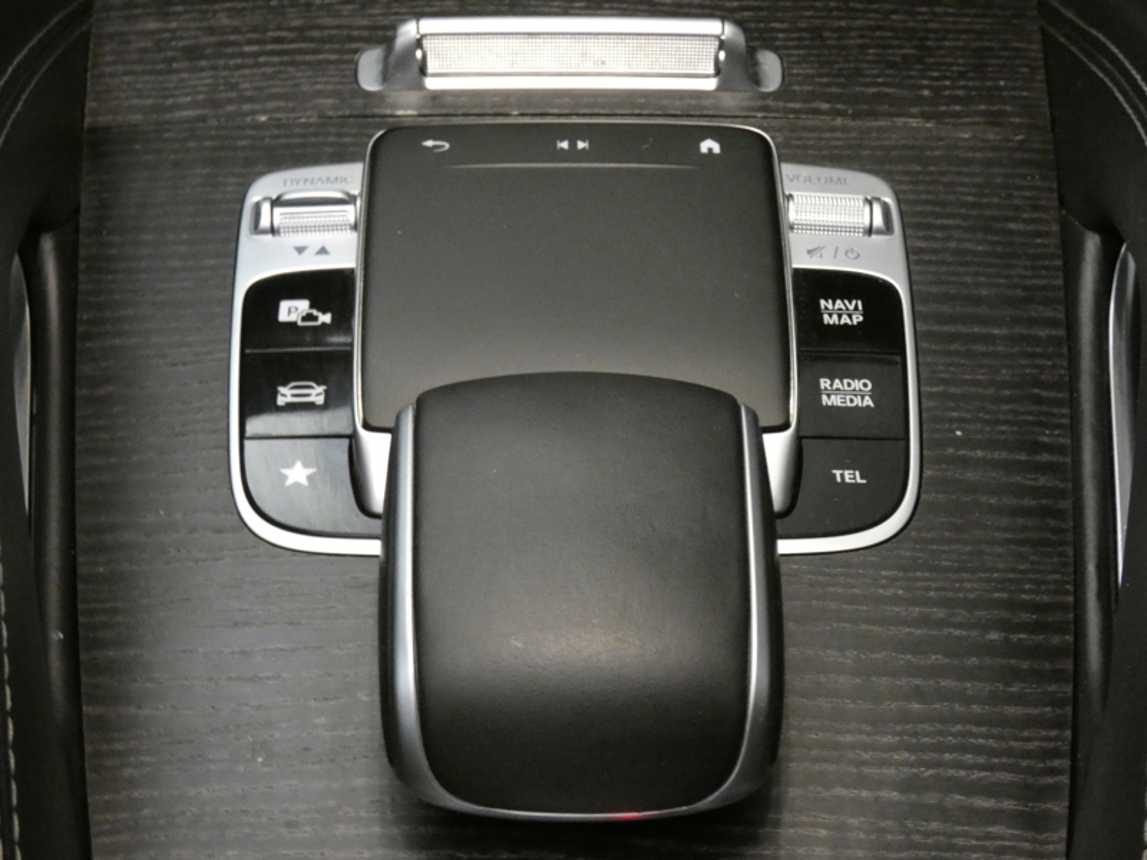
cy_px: 430
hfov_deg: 31.7
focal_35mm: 61
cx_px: 574
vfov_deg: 24.0
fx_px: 2021
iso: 1600
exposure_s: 1/15
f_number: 4.1
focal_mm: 10.8
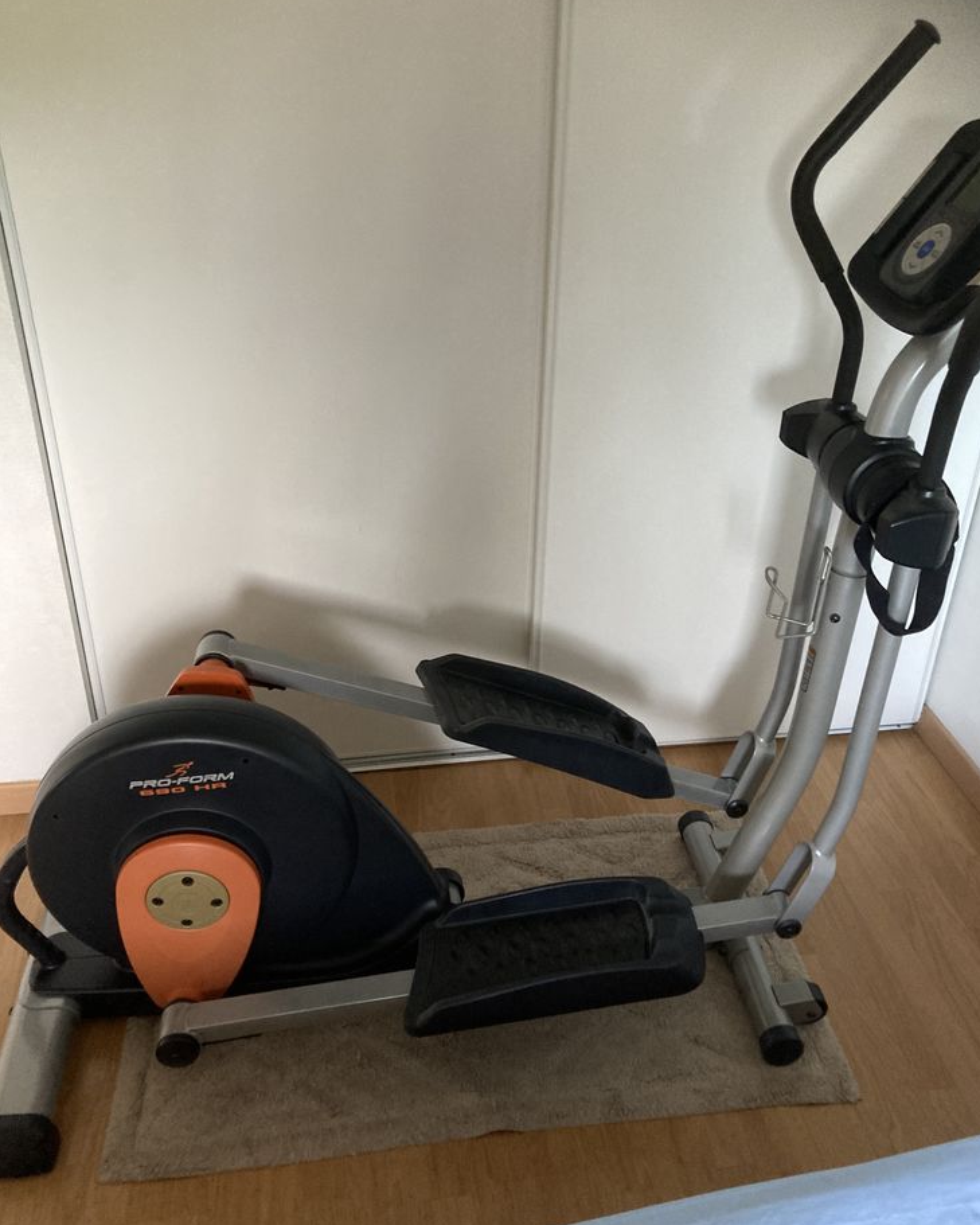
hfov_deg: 48.5
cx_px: 501
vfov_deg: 58.7
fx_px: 1087
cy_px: 569
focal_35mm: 30
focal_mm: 3.99
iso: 400
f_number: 1.8
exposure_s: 1/30
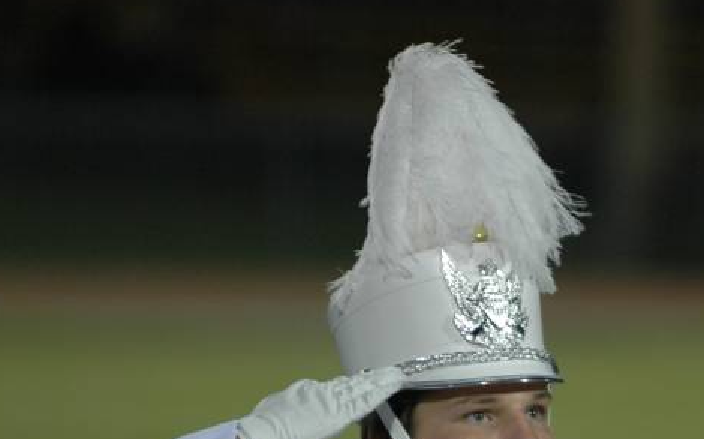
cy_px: 533
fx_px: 12769
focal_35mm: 666
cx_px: 442
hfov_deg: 3.2
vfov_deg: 2.0
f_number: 2.8
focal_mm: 200
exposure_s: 1/60
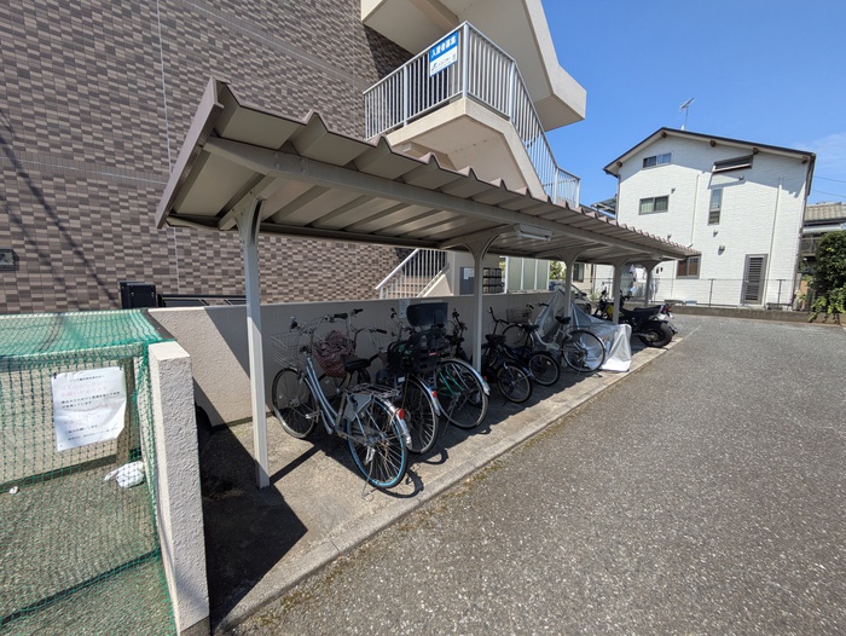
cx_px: 423
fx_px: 342
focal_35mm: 14
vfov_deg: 85.7
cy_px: 318
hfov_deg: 102.0
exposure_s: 1/1965
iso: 51
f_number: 2.2
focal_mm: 1.83
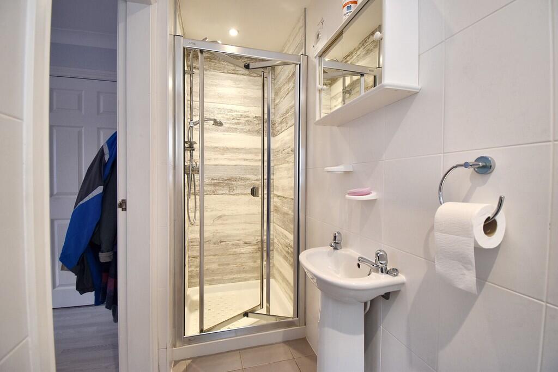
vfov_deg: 77.3
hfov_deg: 100.4
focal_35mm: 15
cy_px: 186
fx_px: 233
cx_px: 279
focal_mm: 10
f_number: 4.5
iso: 500
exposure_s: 1/15
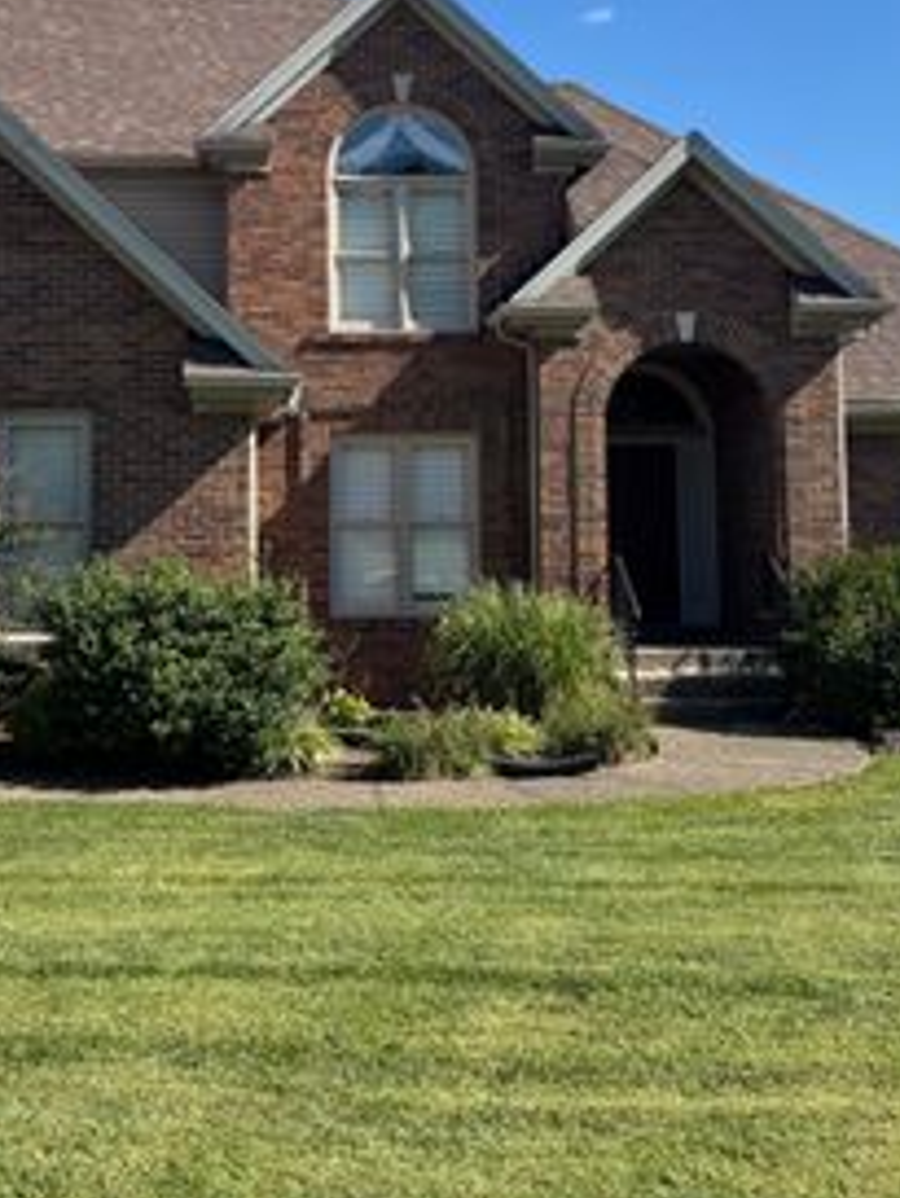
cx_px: 373
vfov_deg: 42.3
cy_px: 397
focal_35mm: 44
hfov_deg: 32.8
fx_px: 1524
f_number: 1.78
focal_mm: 6.76
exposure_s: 1/2959
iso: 80
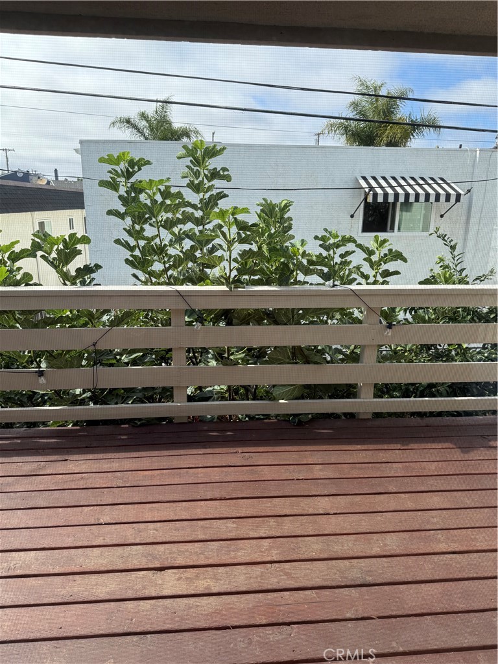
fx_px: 460
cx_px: 249
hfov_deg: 56.8
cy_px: 332
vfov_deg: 71.6
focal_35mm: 24
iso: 100
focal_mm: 6.76
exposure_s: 1/2053
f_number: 1.78
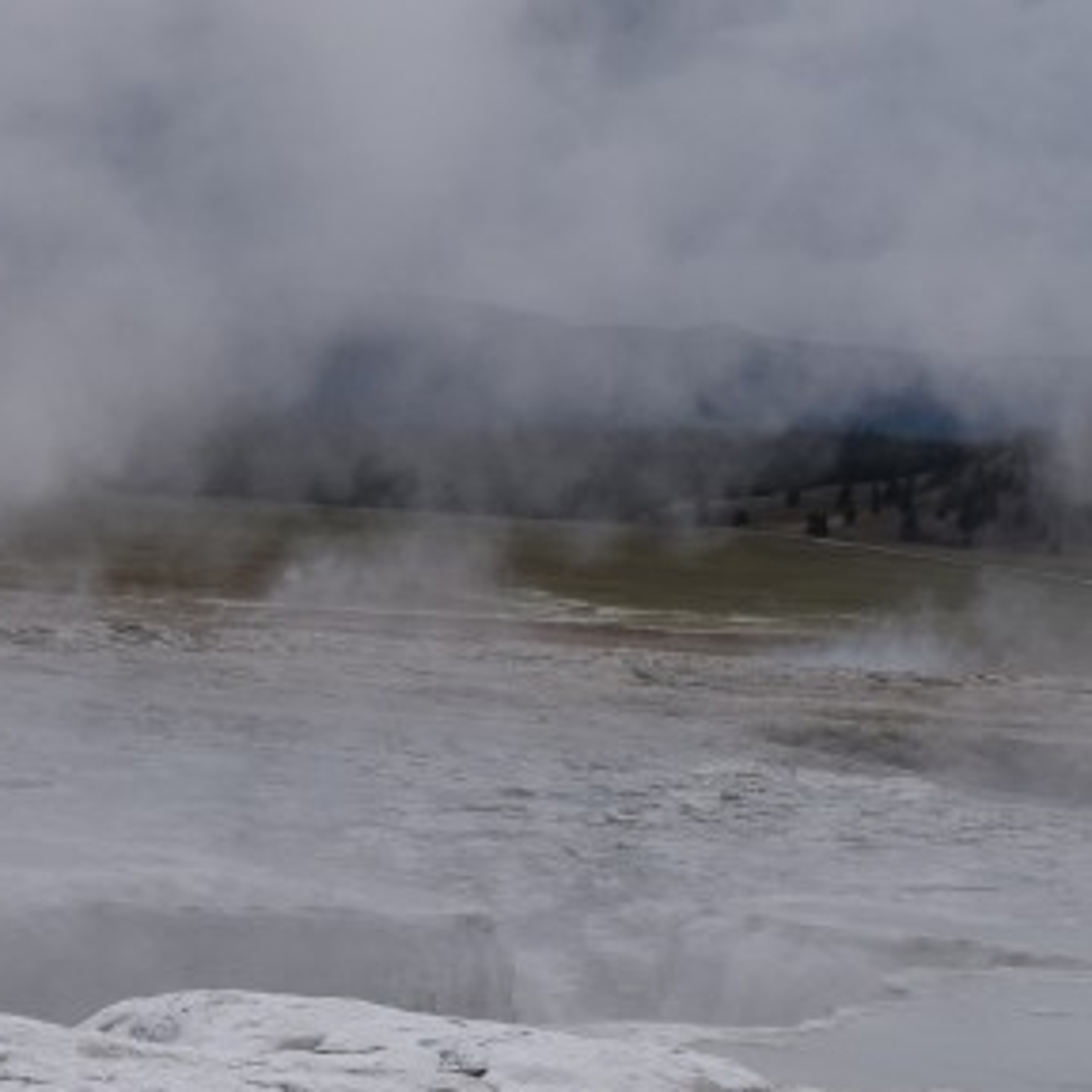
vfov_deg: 12.4
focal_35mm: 141
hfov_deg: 12.3
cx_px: 133
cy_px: 891
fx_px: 5015
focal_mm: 31
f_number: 10
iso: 200
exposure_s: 1/400
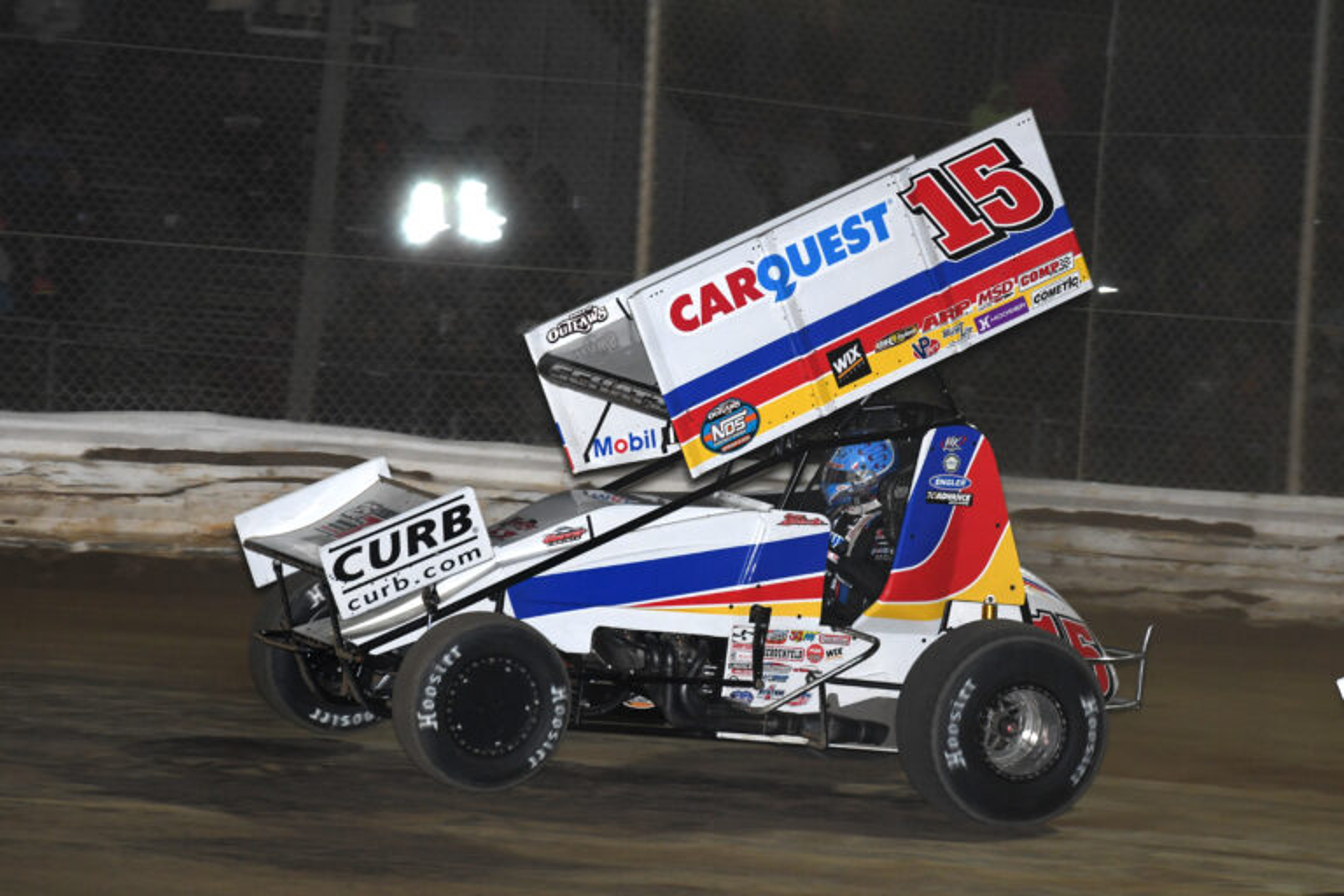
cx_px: 672
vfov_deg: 6.9
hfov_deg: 10.3
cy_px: 448
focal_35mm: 200
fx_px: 7466
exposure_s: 1/320
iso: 1600
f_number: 10
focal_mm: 200
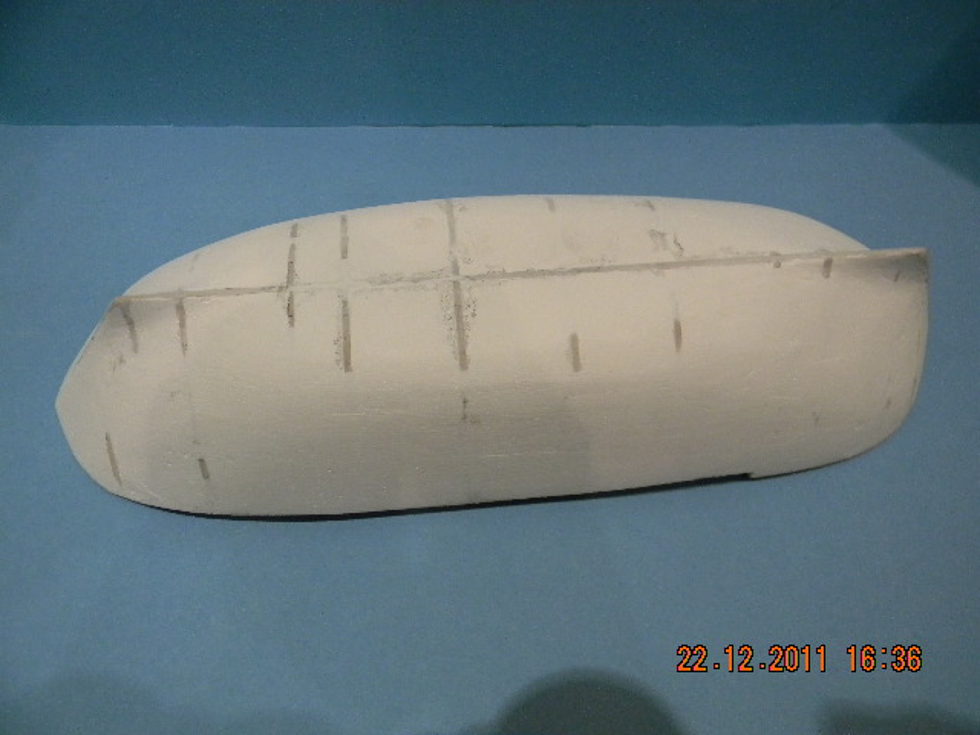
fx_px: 793
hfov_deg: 63.4
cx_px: 490
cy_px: 368
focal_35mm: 28
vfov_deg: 49.7
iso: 400
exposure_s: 1/17.4
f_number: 3.5
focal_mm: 5
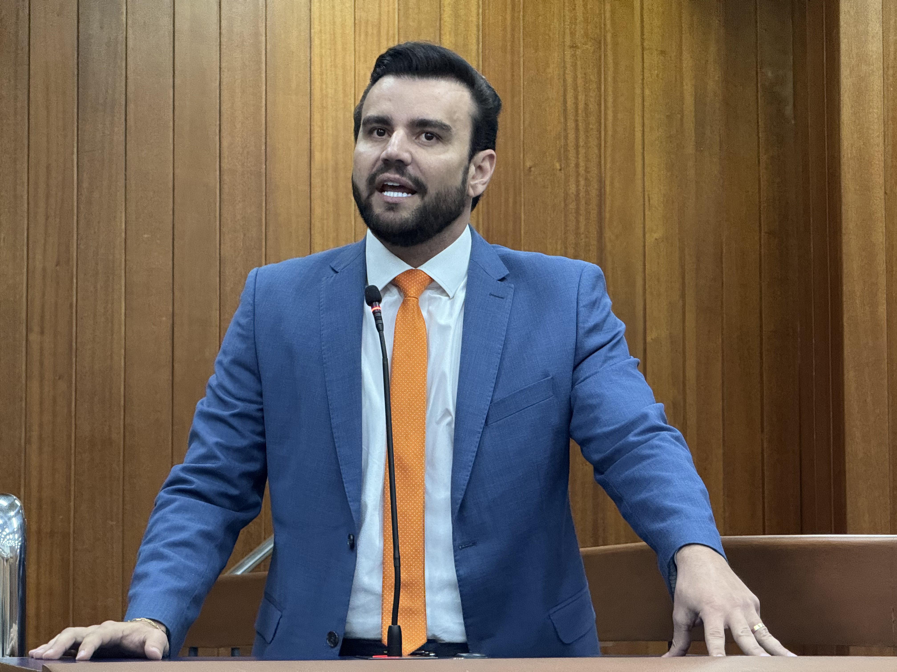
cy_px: 336
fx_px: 3110
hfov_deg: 16.4
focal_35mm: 120
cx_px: 448
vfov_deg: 12.3
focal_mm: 15.7
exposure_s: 1/40
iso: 500
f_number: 2.8
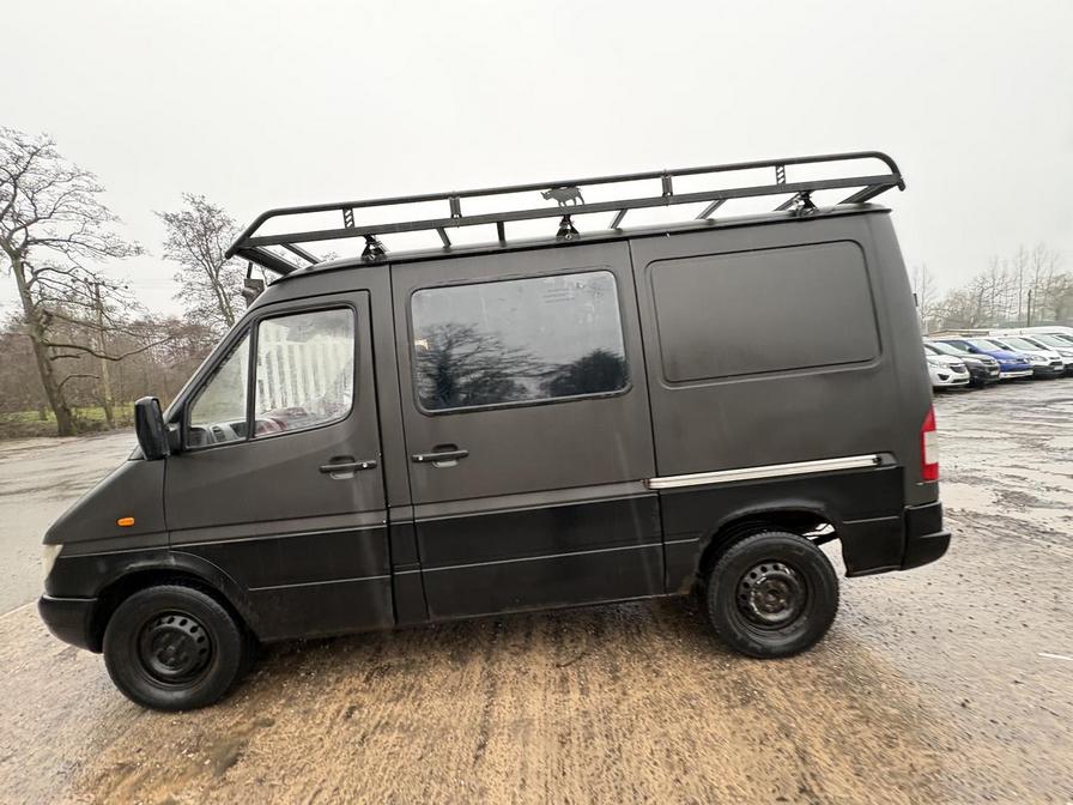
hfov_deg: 102.1
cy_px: 402
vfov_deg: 85.7
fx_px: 434
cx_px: 536
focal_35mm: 14
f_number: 2.2
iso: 250
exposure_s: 1/60
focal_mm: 2.22
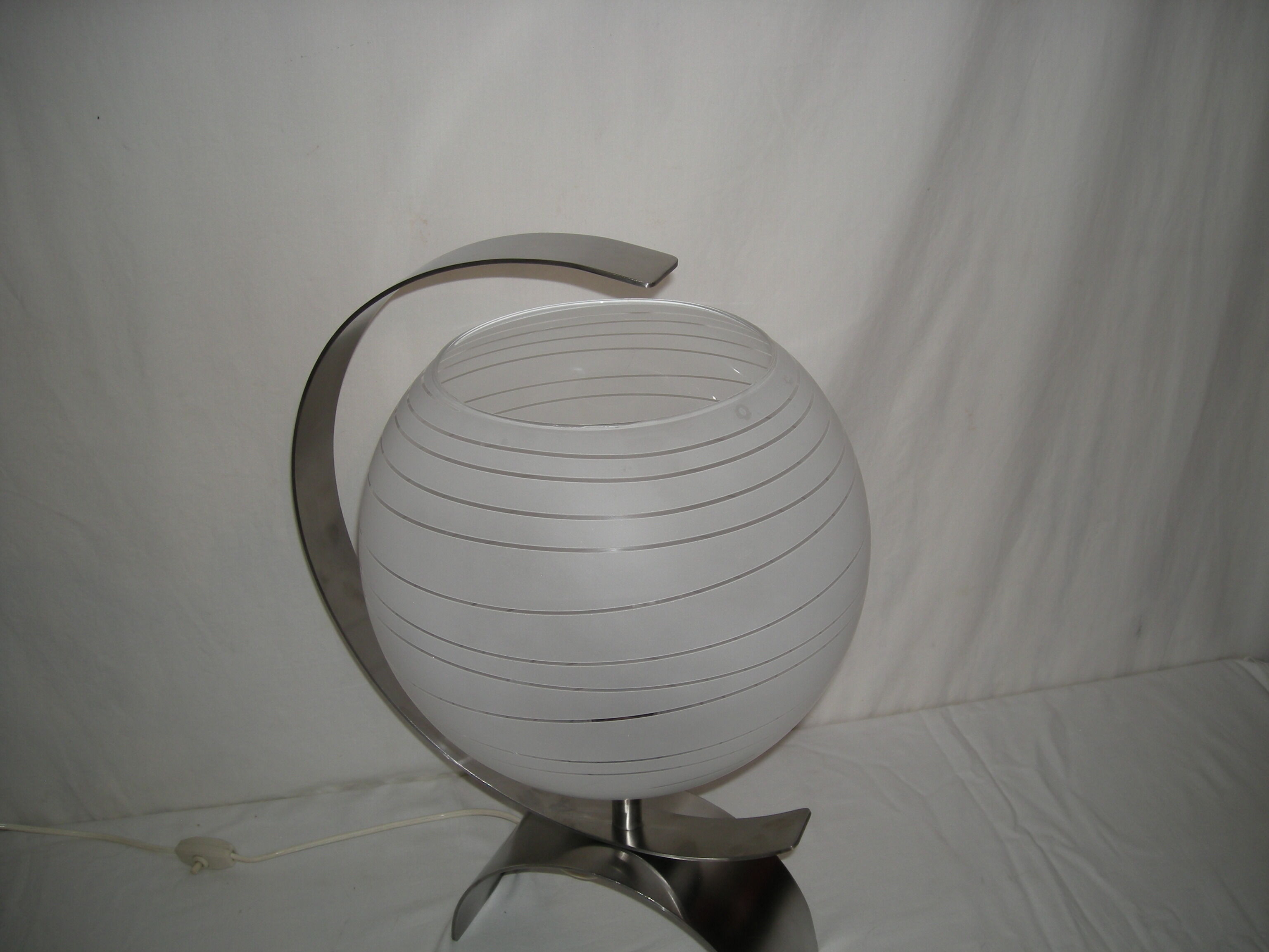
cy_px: 476
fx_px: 1283
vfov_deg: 40.7
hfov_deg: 52.6
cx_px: 634
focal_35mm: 35
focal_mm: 5.7
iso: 50
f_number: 2.8
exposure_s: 1/49.2
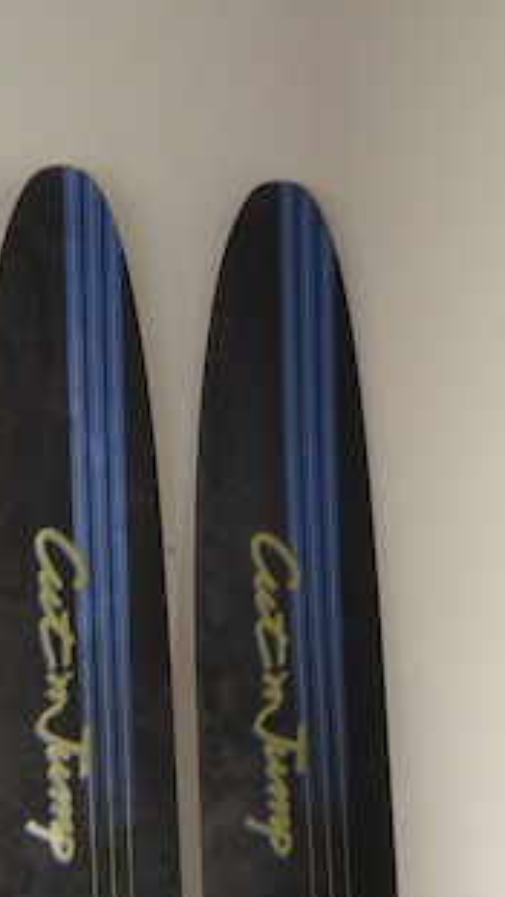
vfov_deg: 22.9
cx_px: 240
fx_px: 1999
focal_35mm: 84
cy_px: 1125
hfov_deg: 14.4
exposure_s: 1/30
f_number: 2.2
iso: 80
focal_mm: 4.12
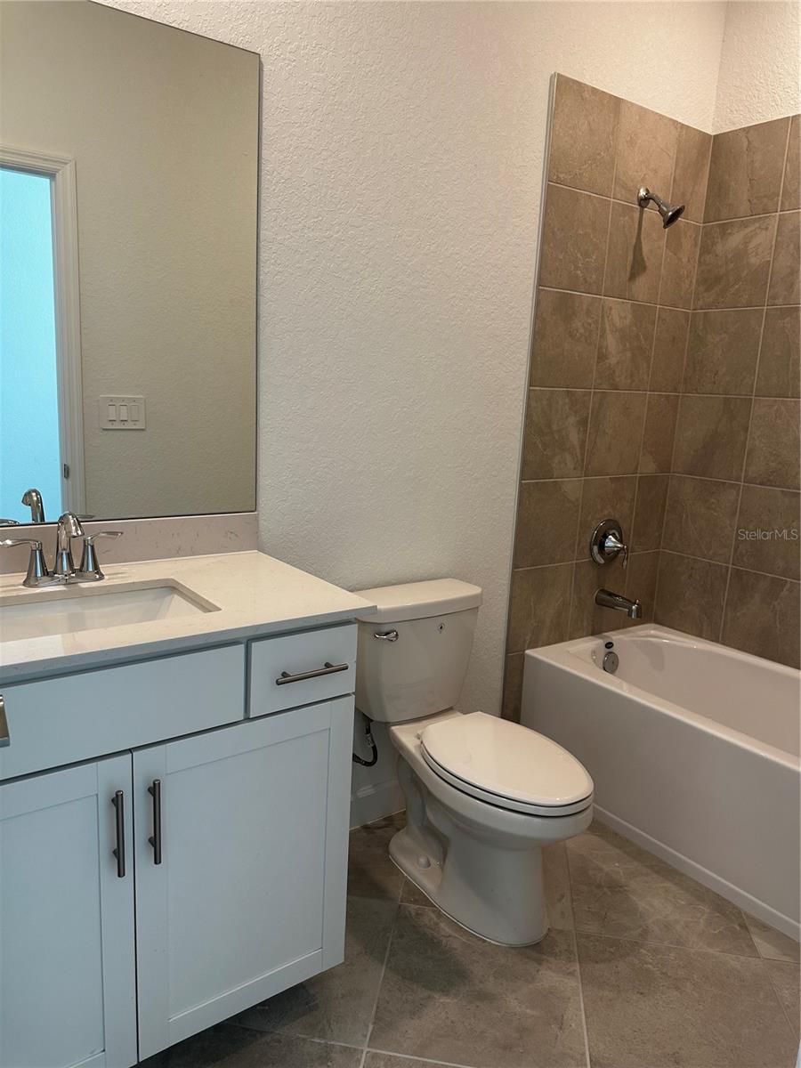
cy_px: 534
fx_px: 740
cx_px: 400
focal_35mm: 24
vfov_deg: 71.6
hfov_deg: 56.8
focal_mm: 6.86
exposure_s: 1/120
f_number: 1.78
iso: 125
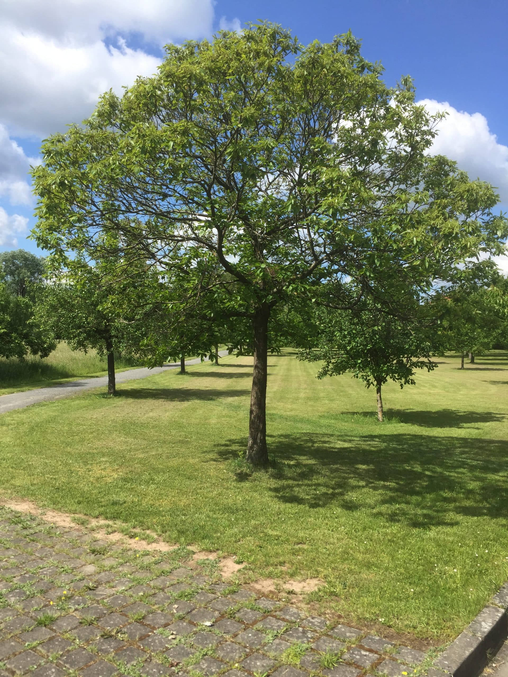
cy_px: 338
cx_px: 254
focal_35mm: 29
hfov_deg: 48.2
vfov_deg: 61.7
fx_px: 567
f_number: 2.2
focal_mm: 4.15
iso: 32
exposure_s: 1/1522
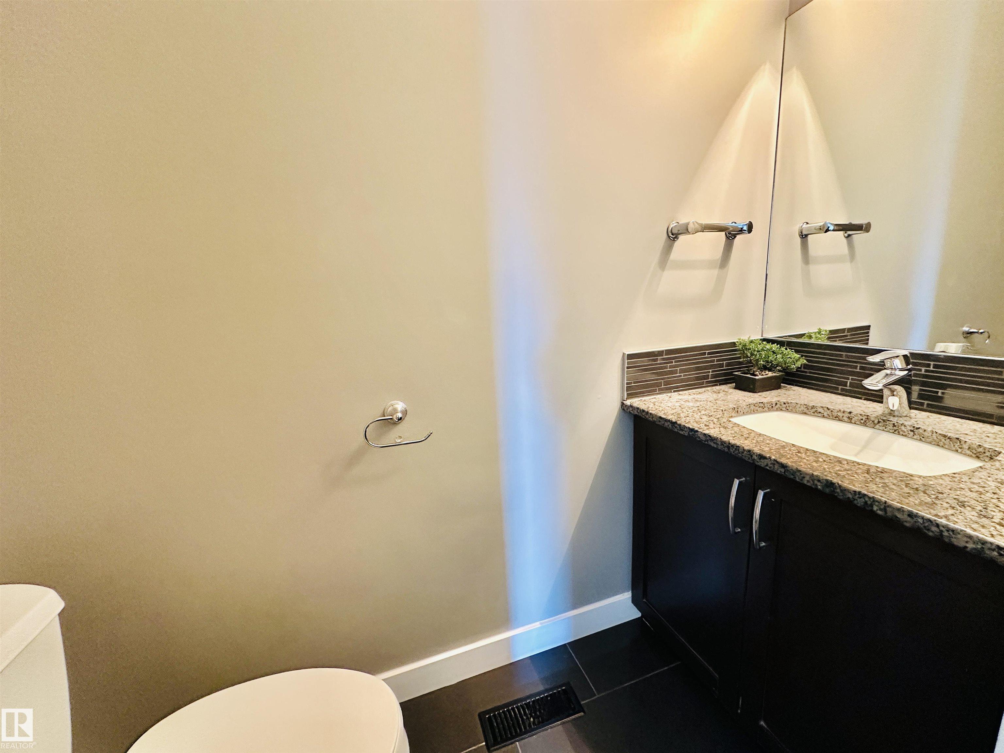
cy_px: 376
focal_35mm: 14
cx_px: 502
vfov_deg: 85.7
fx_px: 406
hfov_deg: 102.1
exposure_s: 1/60
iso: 500
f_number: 2.2
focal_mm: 2.22
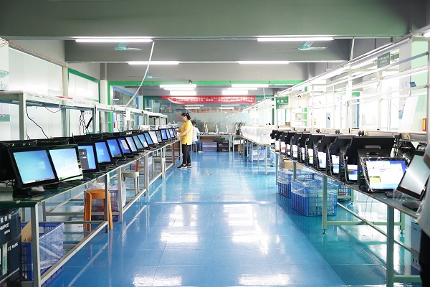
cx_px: 215
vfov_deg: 37.9
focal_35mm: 35
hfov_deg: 54.4
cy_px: 144
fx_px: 418
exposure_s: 1/100
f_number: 2.8
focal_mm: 35
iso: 1600
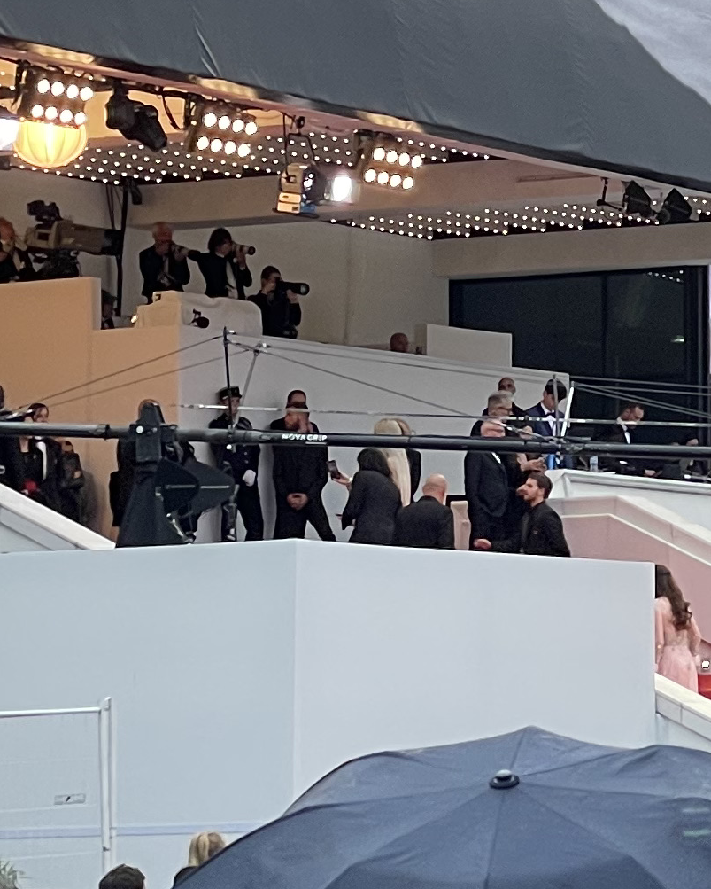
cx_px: 990
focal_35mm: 204
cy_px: 95
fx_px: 5363
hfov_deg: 7.5
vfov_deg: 9.4
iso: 25
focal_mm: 6
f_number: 2
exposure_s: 1/166
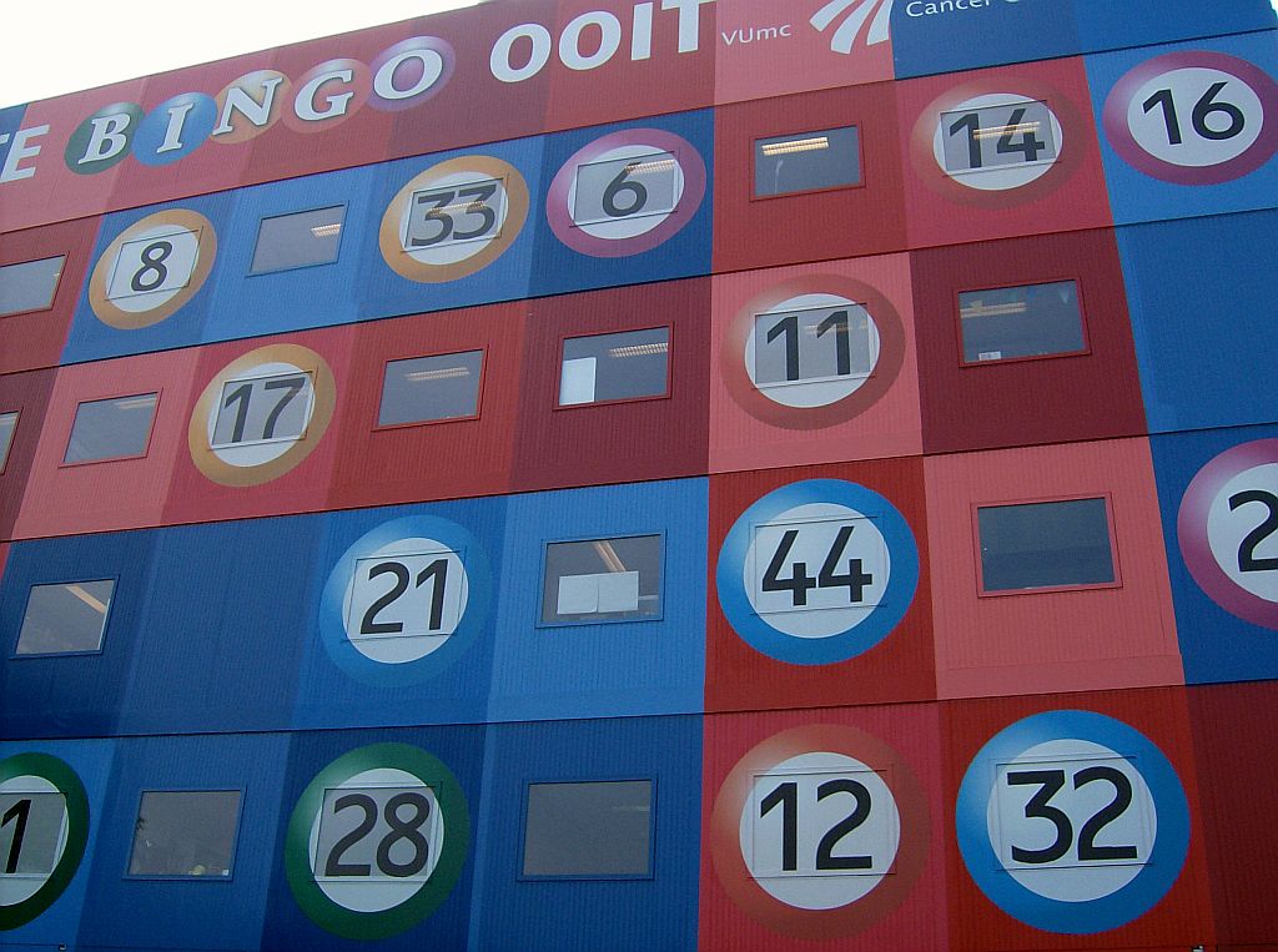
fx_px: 1326
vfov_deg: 39.5
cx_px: 639
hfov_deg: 51.5
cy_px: 476
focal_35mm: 36
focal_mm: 6
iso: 100
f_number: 4.7
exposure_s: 1/459
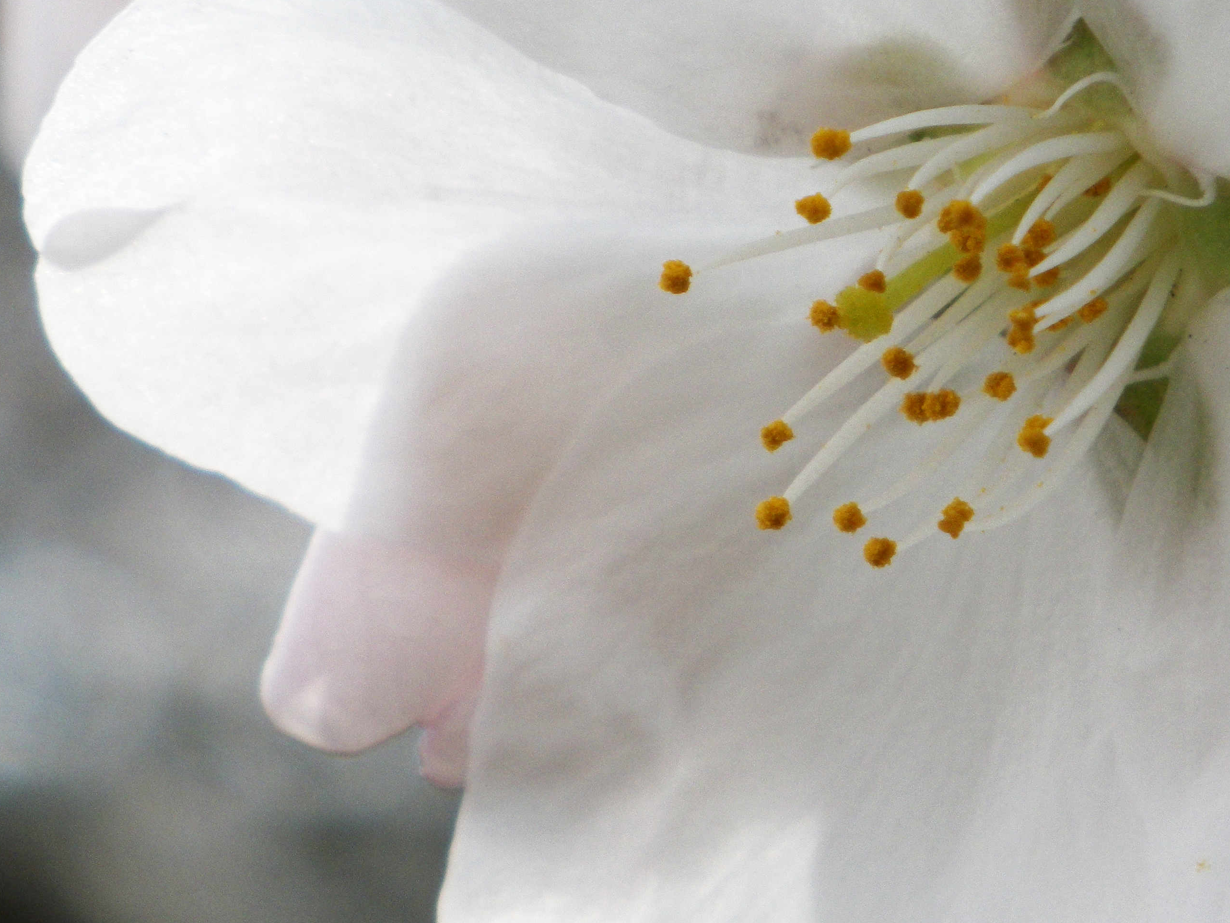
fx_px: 8315
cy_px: 347
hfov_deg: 8.5
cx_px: 795
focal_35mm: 234
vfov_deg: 6.3
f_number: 5.5
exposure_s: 1/250
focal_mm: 25
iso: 80
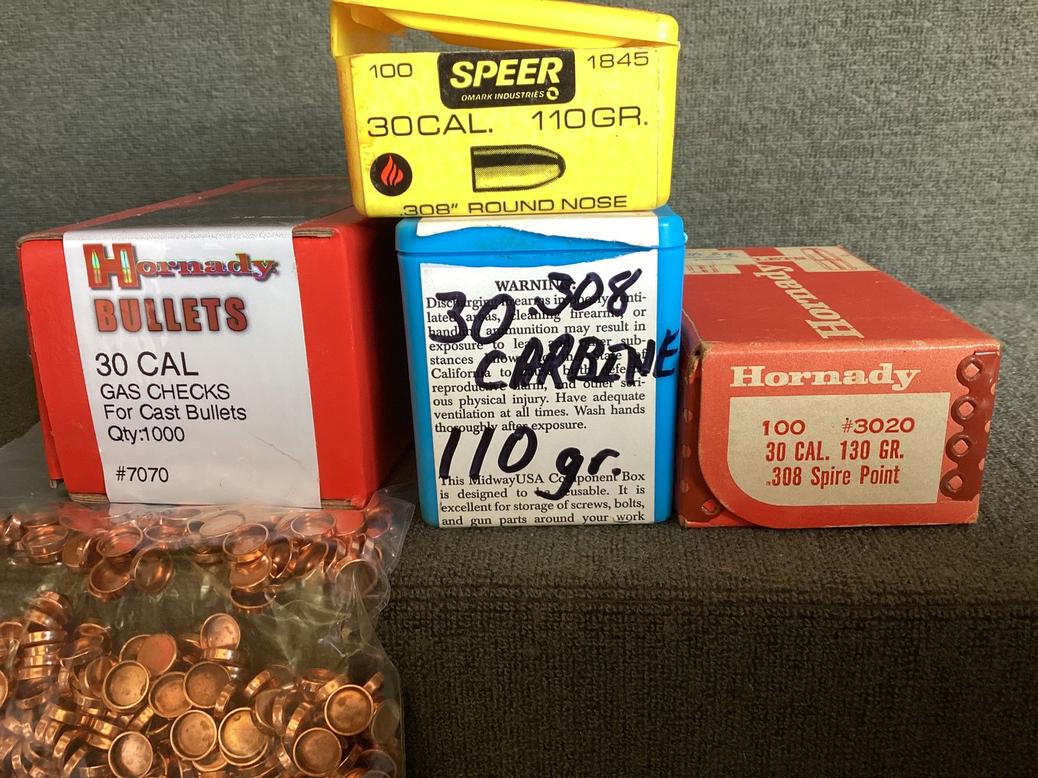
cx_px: 519
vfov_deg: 45.4
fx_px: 930
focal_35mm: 31
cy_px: 389
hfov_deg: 58.3
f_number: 2.4
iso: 125
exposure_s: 1/50
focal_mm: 3.3
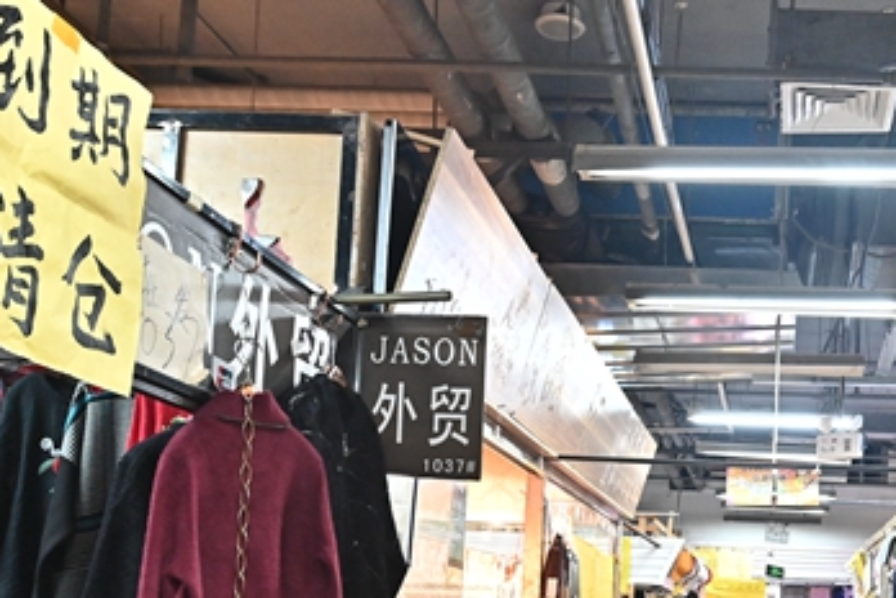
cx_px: 744
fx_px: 1244
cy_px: 555
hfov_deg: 37.8
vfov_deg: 26.0
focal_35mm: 50
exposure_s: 1/50
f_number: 4
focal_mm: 17
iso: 1600
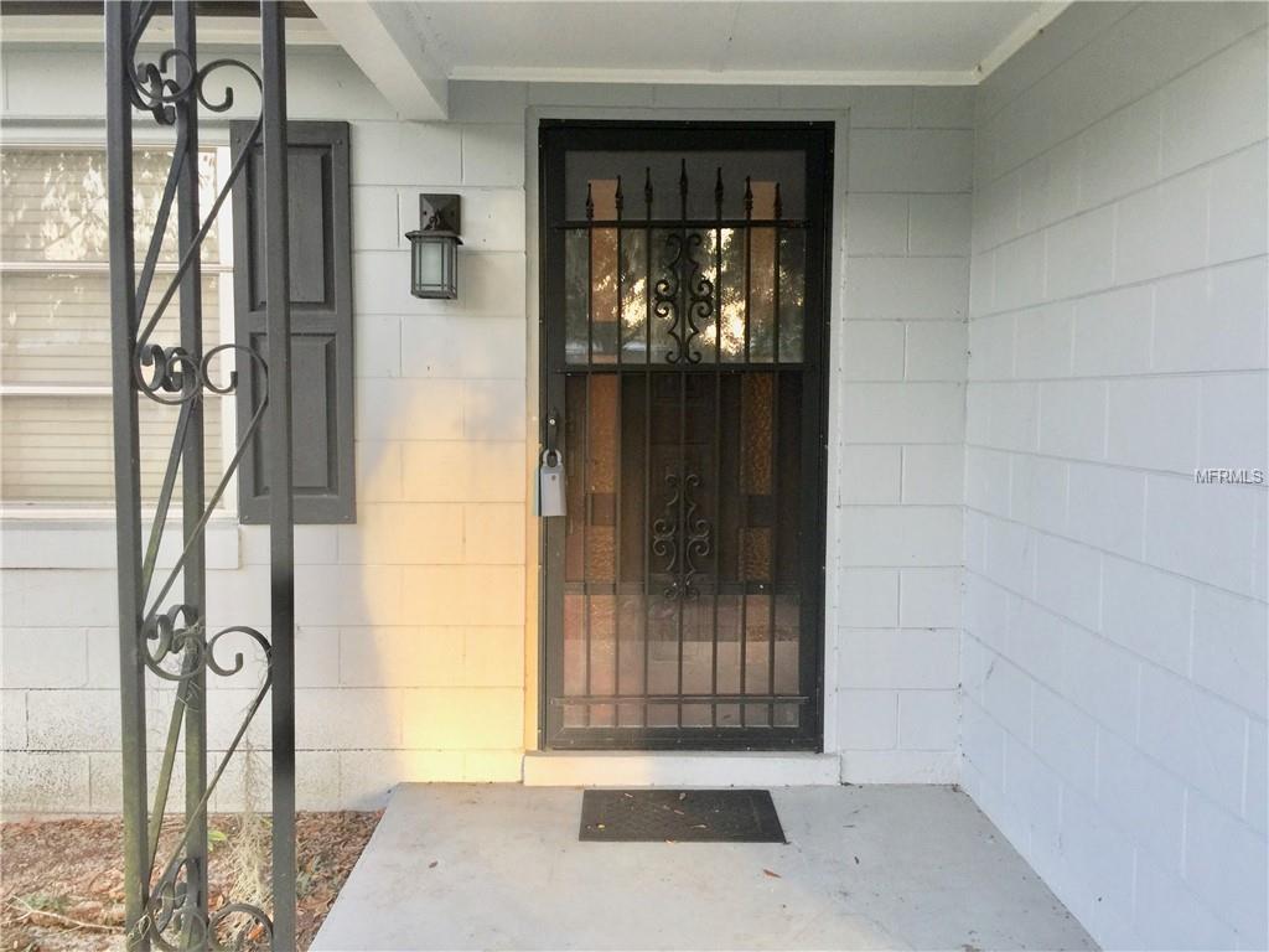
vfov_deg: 48.2
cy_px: 476
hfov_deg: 61.7
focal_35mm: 29
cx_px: 634
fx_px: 1063
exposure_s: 1/30
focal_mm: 4.15
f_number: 2.2
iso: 32
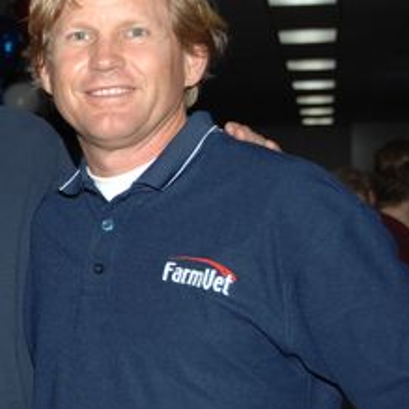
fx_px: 1741
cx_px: -92
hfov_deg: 13.0
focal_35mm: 130
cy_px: 173
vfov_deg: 13.4
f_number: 4.2
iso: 200
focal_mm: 35
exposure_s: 1/125
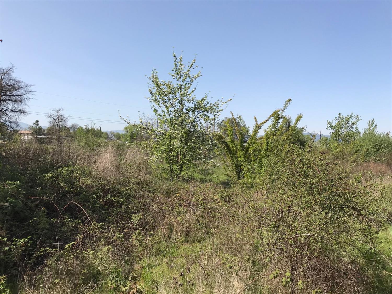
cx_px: 196
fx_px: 317
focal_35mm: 28
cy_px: 147
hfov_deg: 63.5
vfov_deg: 49.7
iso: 20
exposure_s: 1/2128
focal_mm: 3.99
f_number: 1.8
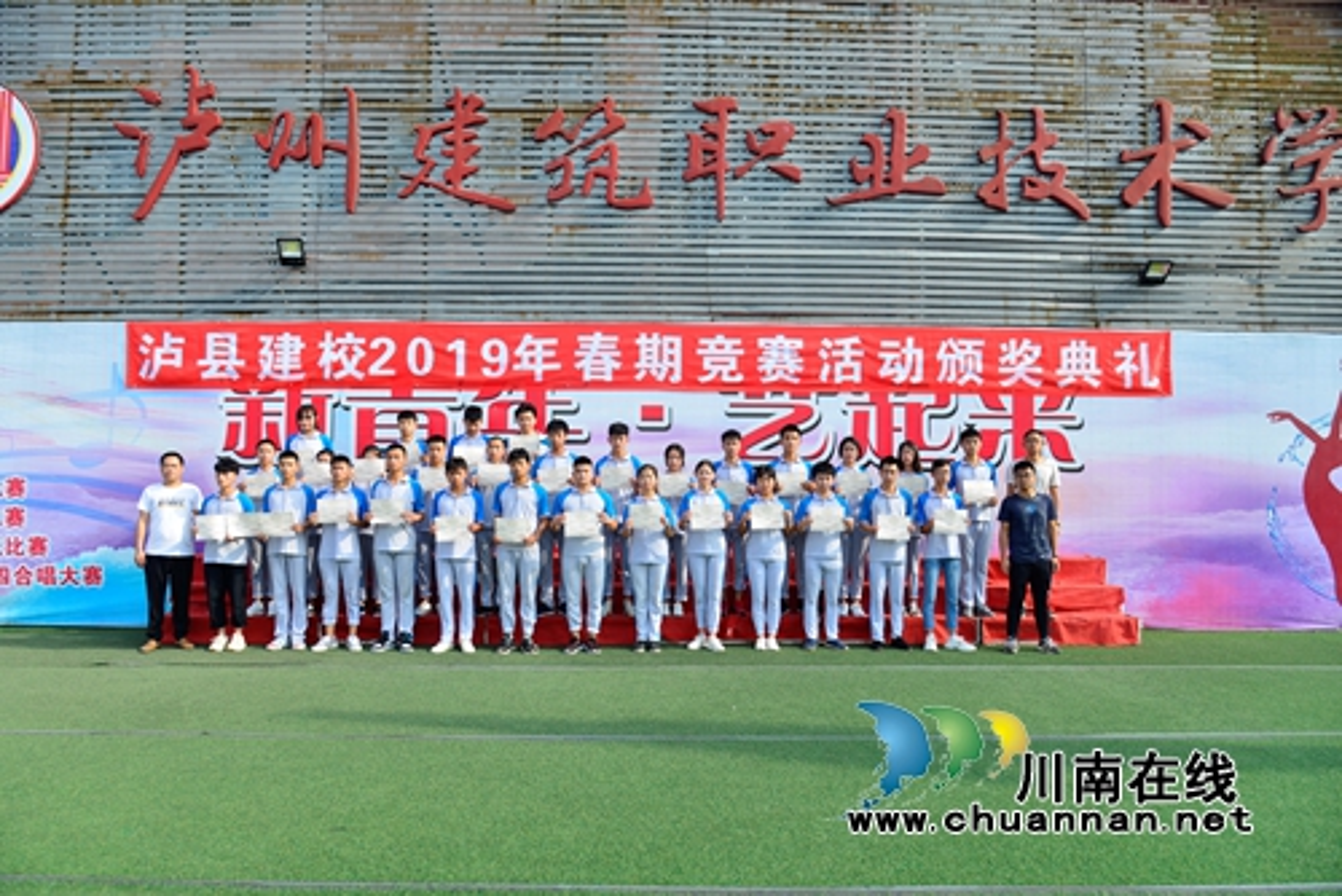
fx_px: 895
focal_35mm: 24
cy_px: 448
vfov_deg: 53.2
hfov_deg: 73.7
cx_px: 671
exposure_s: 1/200
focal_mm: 24
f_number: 7.1
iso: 200
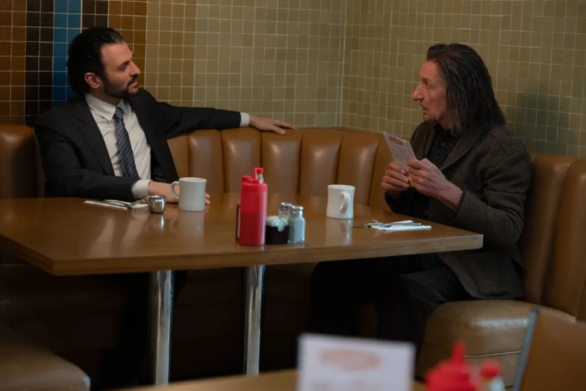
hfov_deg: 28.8
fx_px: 1140
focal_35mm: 70
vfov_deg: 19.5
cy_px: 196
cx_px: 293
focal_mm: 70
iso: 2500
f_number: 2.8
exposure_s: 1/160
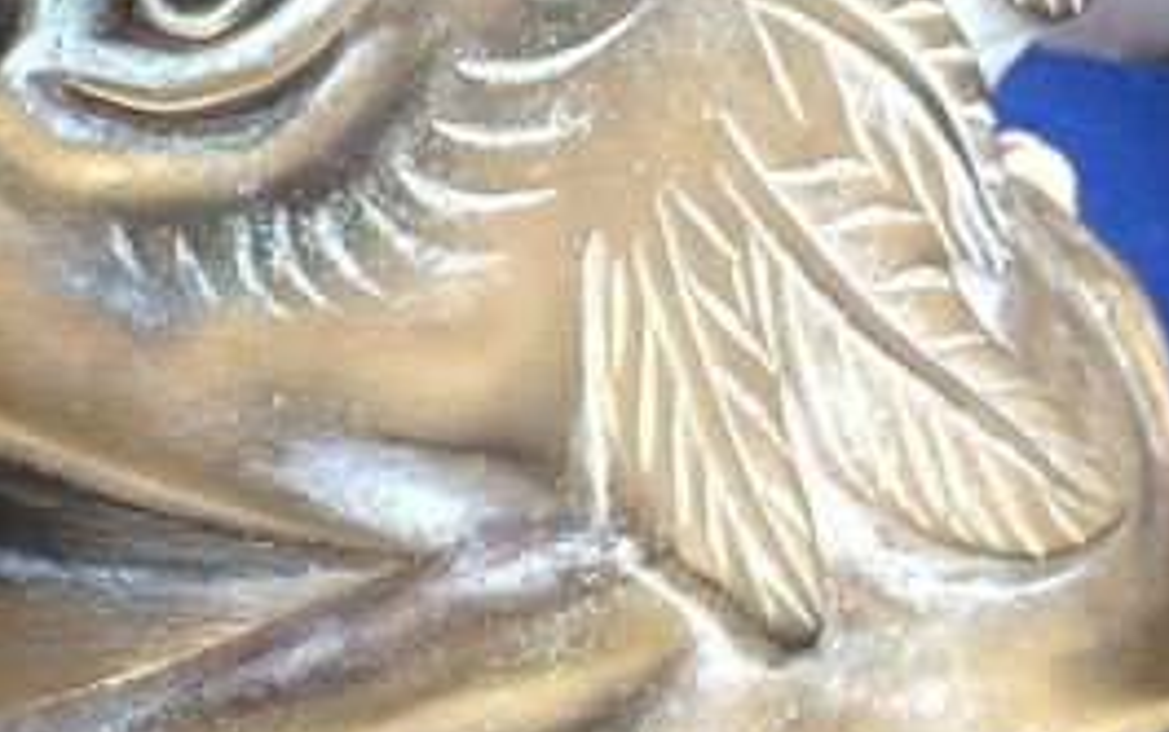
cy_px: 90
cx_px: 353
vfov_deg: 12.1
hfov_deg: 19.2
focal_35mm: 108
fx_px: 3443
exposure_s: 1/40
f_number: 2.2
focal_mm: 4.12
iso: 40
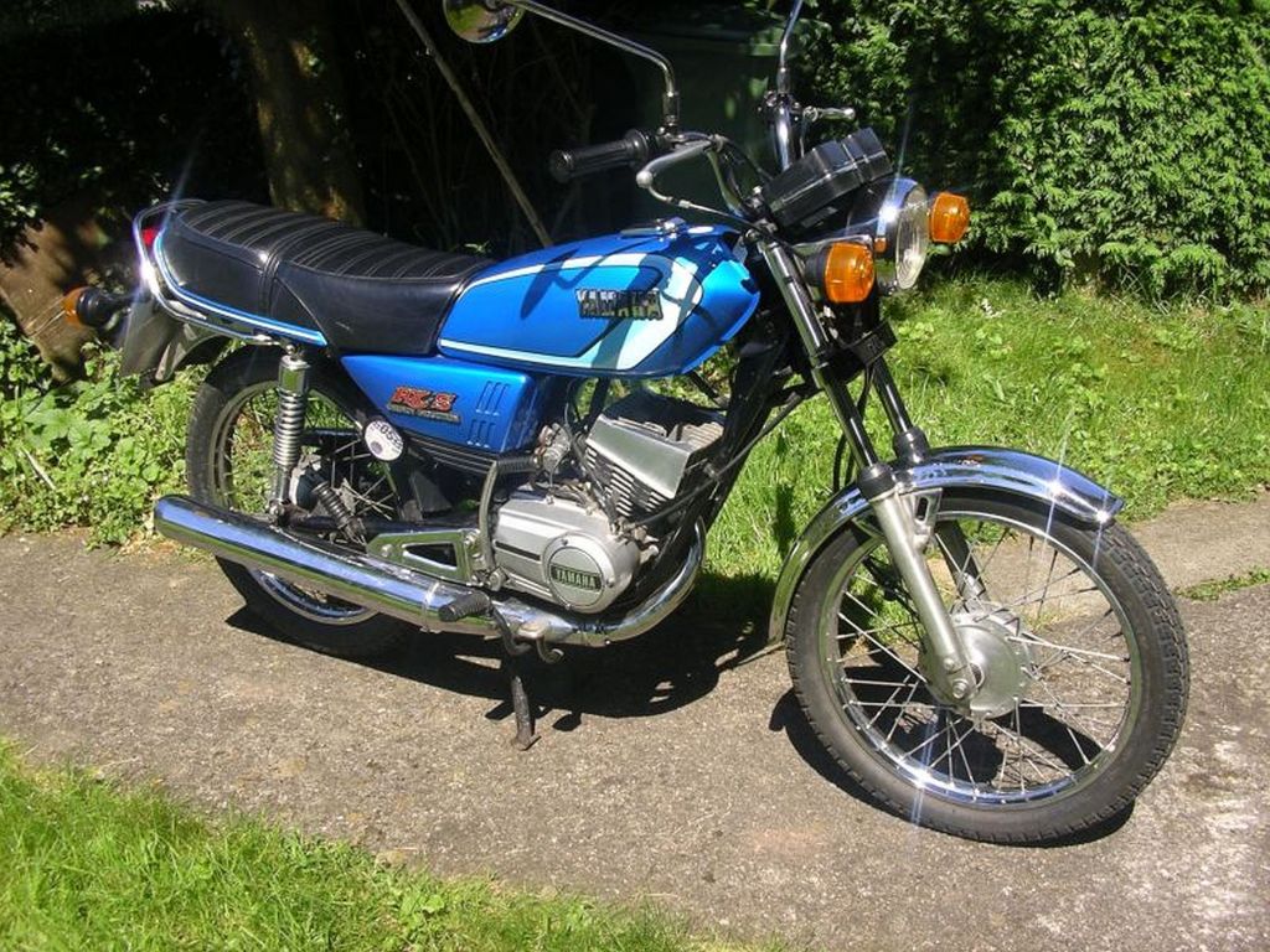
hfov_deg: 49.0
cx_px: 635
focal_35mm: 38
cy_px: 476
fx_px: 1394
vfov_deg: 37.7
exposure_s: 1/320
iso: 50
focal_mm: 5.8
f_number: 4.1
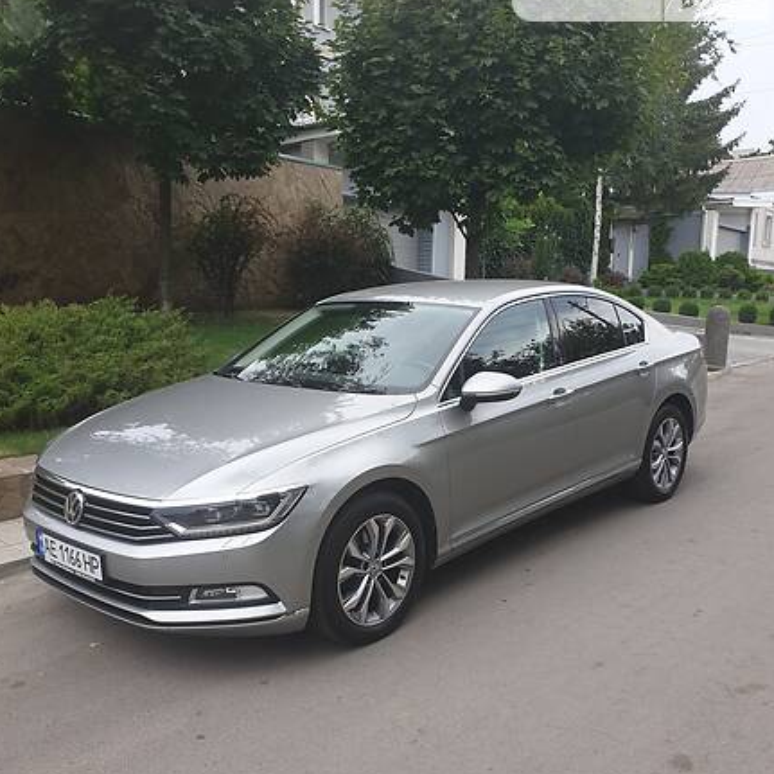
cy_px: 462
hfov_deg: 51.1
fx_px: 810
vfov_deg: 50.8
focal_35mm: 32
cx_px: 393
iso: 50
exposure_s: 1/100
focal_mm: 4.3
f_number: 2.4
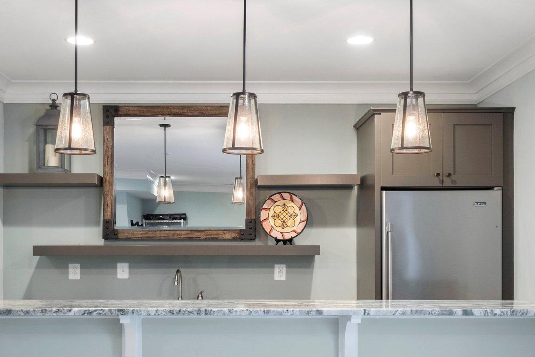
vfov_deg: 27.3
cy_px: 249
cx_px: 248
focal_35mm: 49
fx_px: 728
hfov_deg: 40.3
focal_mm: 32
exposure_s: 1/6
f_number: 8
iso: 500
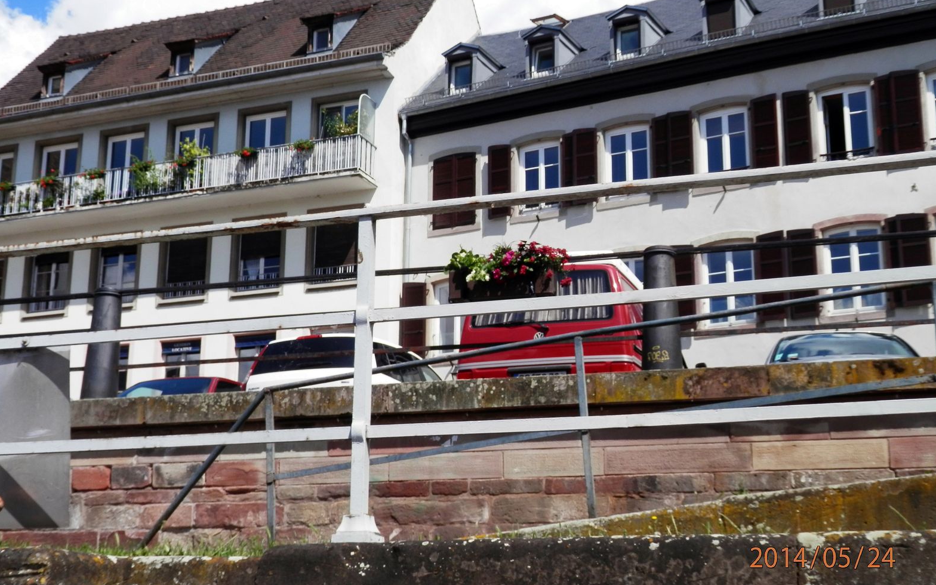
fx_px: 1352
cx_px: 476
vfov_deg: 24.4
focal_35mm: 53
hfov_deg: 38.2
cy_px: 276
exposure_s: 1/800
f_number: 4
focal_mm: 8.9
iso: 80
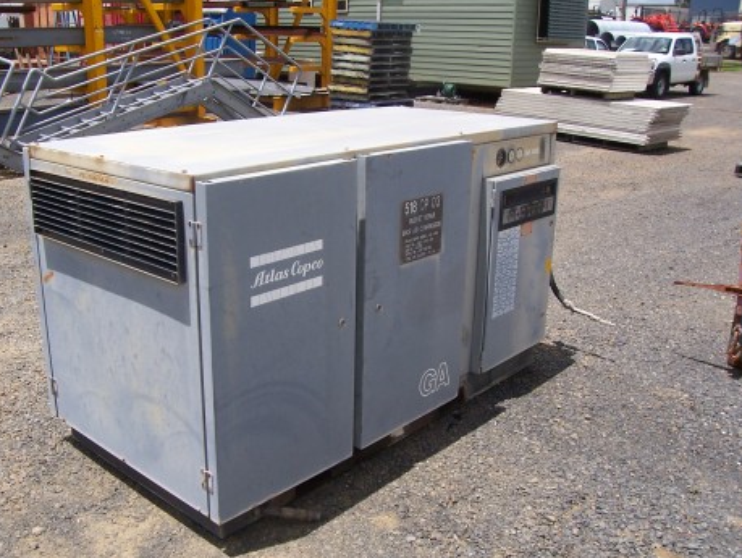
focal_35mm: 37
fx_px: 794
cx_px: 341
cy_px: 297
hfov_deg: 50.1
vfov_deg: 38.7
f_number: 5.23
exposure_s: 1/621
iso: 80
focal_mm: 5.6
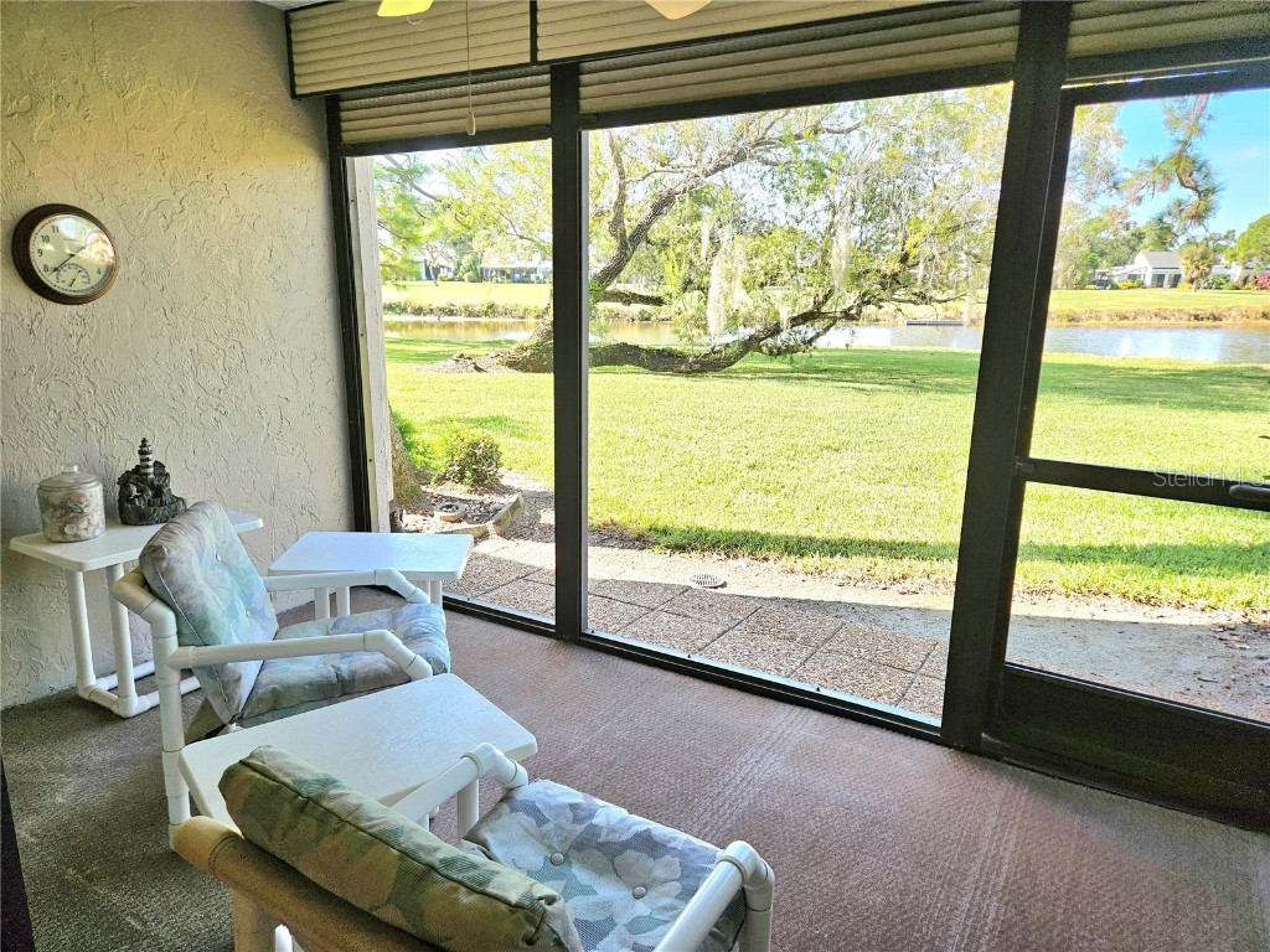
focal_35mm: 23
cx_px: 635
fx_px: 844
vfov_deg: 58.9
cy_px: 476
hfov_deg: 73.9
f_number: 1.8
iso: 25
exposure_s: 1/213
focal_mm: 5.4
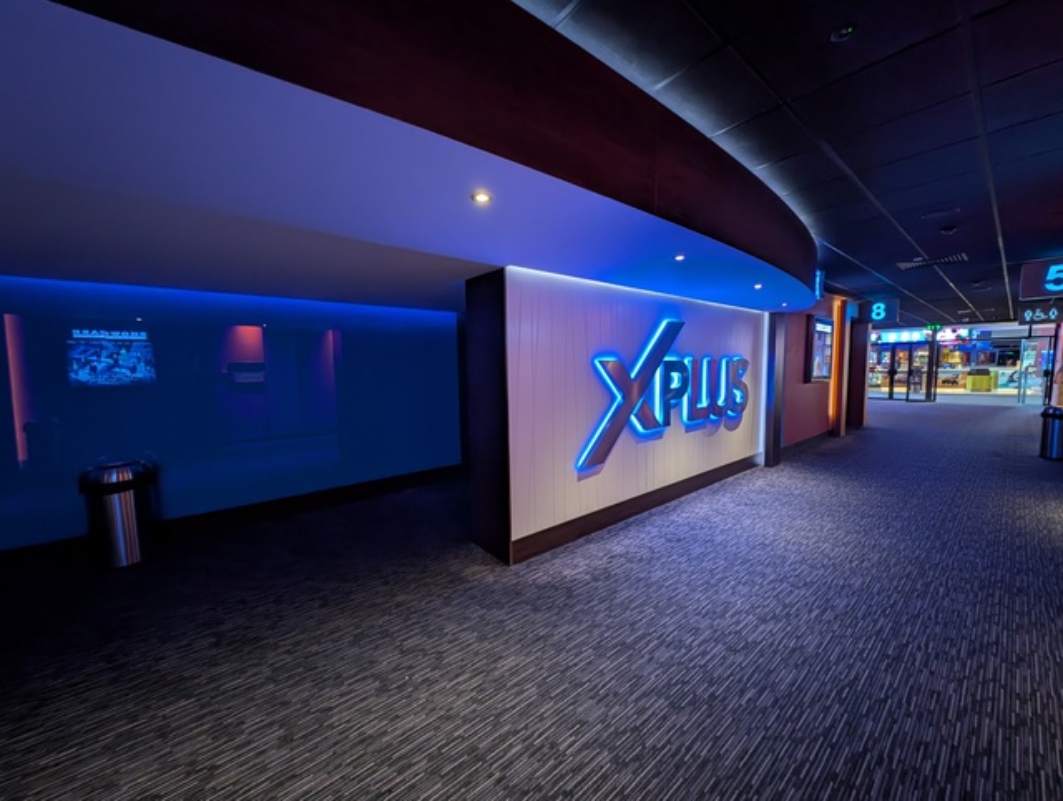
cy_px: 400
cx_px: 532
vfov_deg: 94.6
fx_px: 369
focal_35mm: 12
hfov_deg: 110.5
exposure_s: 1/25
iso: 209
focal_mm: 2.23
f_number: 1.95
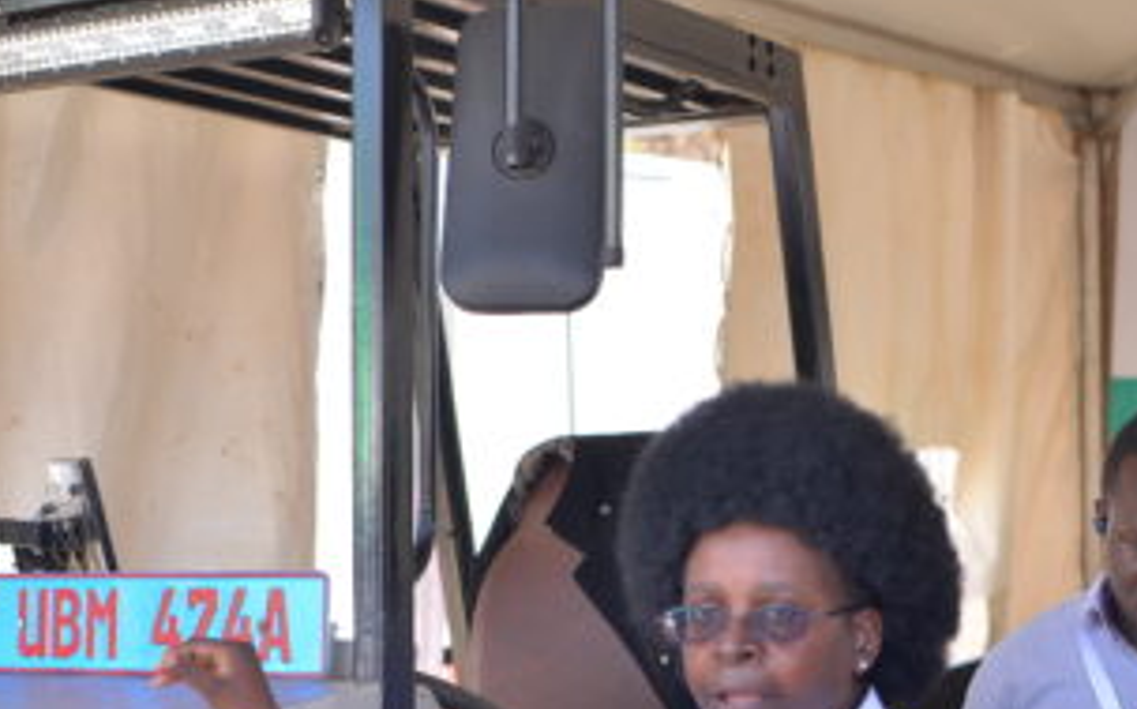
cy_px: 822
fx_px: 2540
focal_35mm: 82
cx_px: 507
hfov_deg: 25.2
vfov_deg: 15.4
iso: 100
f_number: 4
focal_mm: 35
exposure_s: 1/160
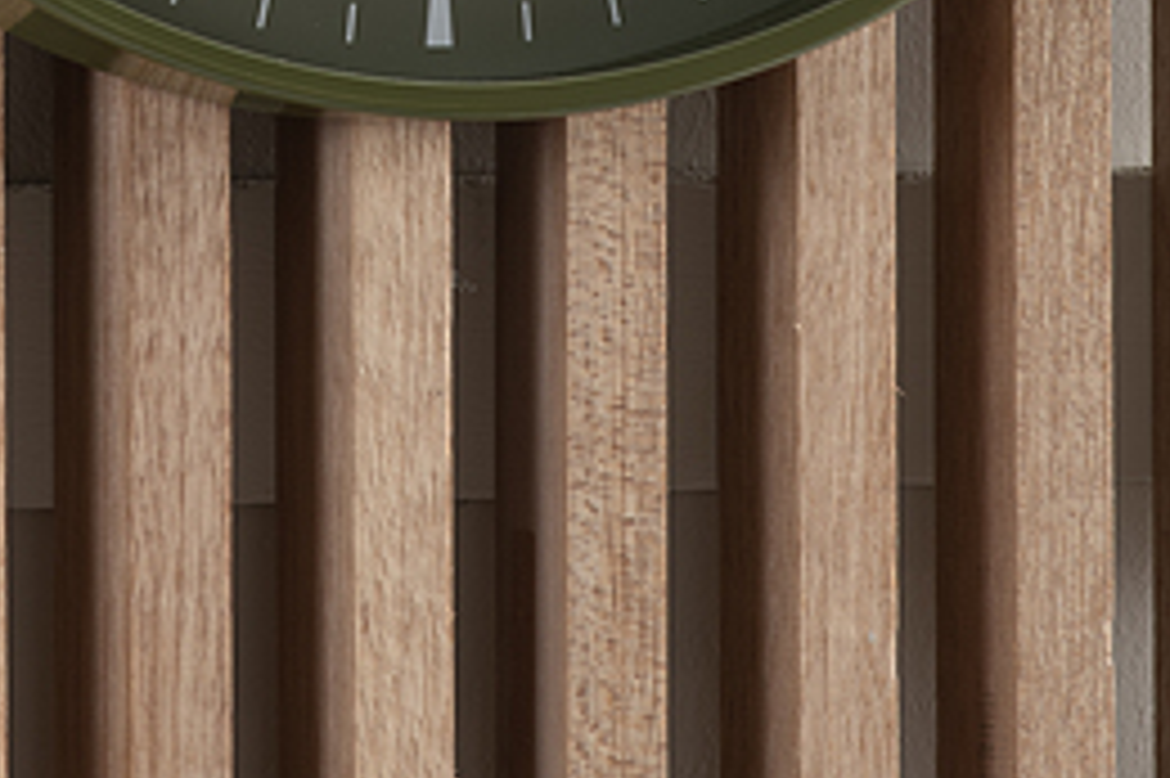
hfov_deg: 3.1
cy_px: -636
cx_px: 295
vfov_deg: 2.1
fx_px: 21695
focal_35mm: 668
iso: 100
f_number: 10
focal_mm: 200
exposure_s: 1/125
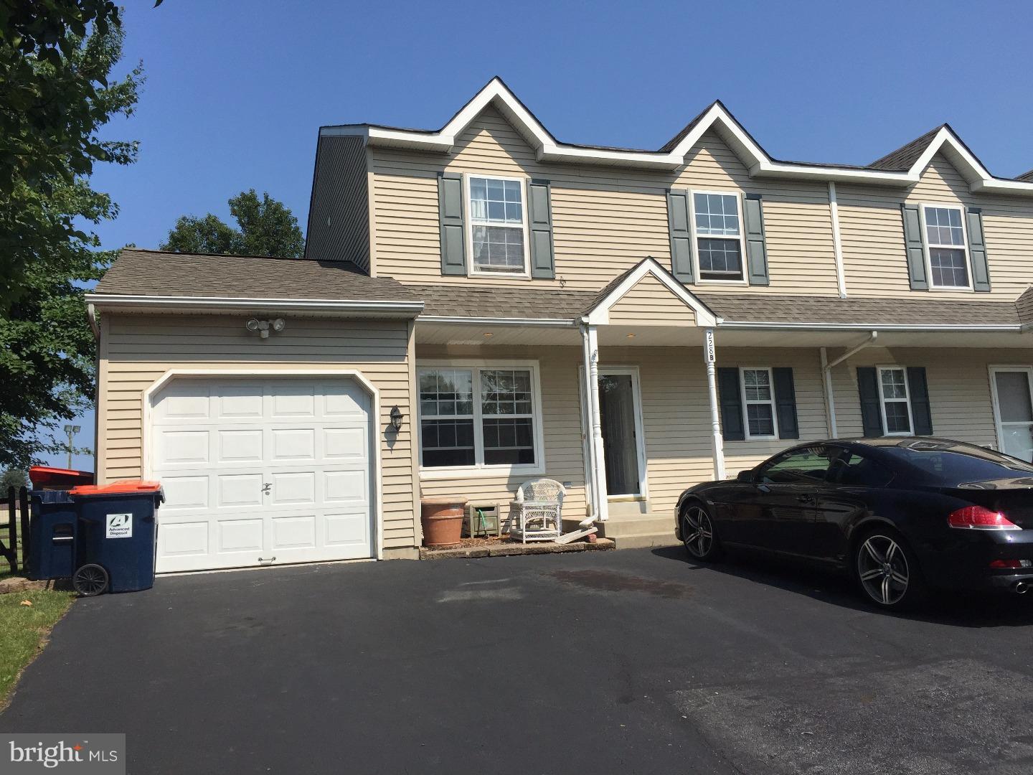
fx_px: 865
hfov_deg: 61.7
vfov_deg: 48.2
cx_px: 516
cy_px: 388
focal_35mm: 29
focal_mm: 4.15
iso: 32
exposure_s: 1/3300
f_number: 2.2
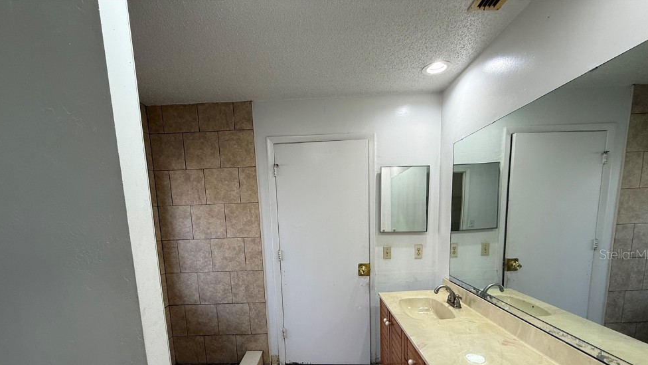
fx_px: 275
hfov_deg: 99.4
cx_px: 322
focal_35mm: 16
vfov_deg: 64.7
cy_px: 254
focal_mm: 2.22
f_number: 2.2
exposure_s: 1/120
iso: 100
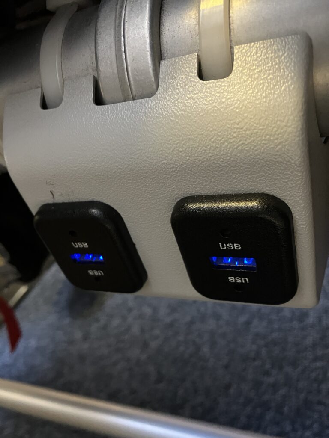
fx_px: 355
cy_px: 219
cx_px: 164
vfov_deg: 63.4
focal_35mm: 28
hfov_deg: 49.7
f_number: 1.8
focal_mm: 3.99
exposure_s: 1/25
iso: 640
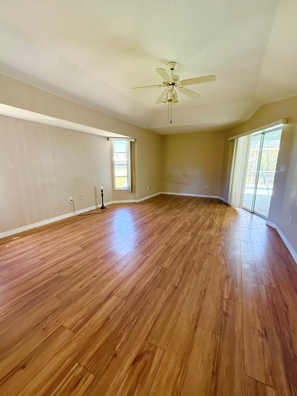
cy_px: 203
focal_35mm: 15
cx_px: 151
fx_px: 172
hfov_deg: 81.7
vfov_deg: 98.1
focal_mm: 2.22
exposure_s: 1/99
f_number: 2.2
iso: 320
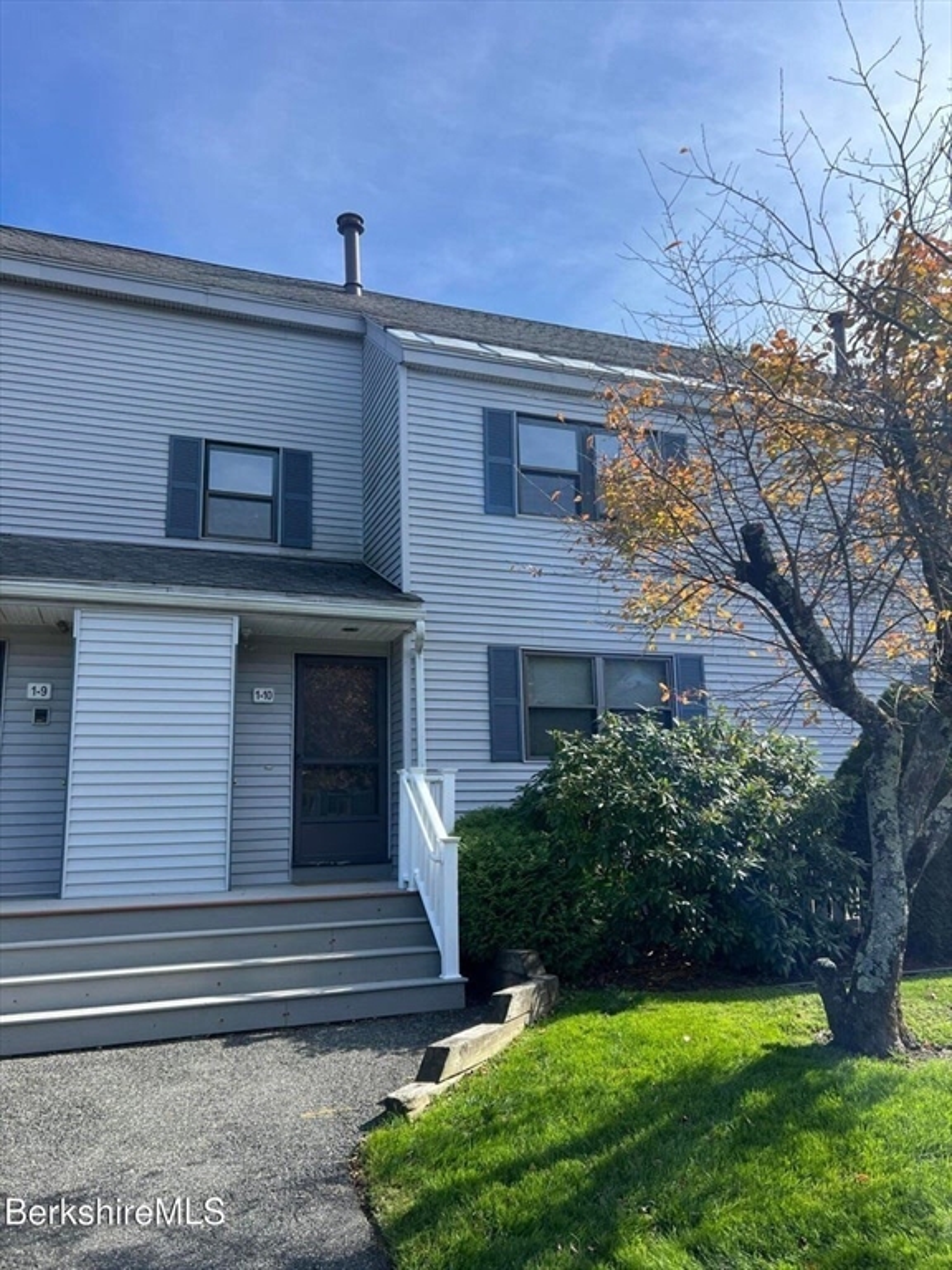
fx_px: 953
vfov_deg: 67.3
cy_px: 635
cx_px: 476
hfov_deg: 53.1
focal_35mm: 26
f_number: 1.5
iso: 50
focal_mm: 5.7
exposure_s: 1/2353
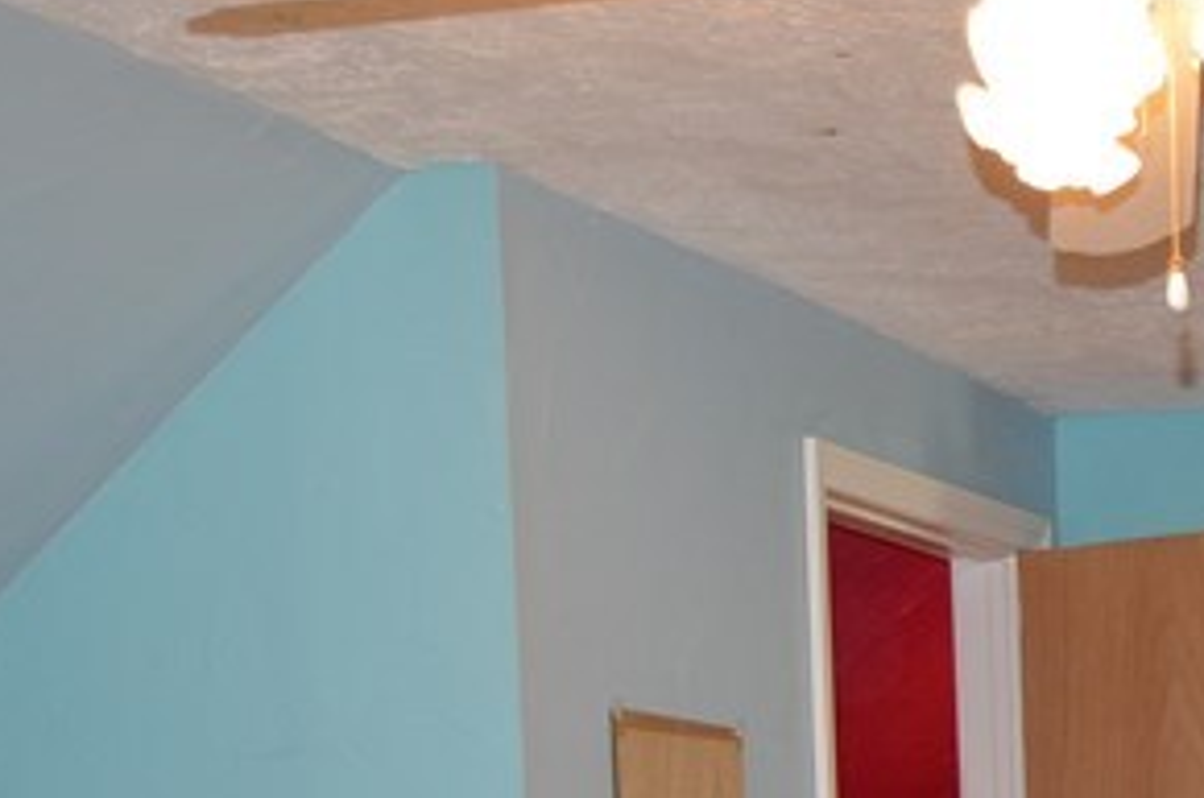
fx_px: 3372
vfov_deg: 12.6
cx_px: 1760
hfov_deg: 18.2
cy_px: 1336
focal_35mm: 101
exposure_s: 1/60
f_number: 4
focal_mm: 18
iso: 400
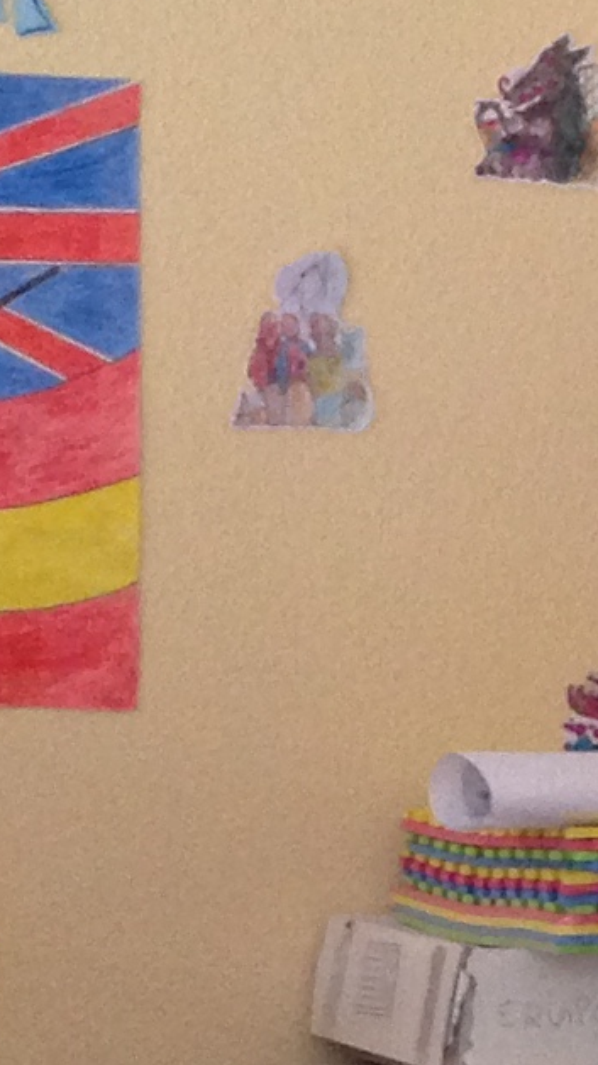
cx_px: 627
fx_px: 5274
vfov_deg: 11.3
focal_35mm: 187
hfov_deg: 6.5
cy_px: 1316
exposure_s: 1/20
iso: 200
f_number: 2.4
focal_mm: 4.12
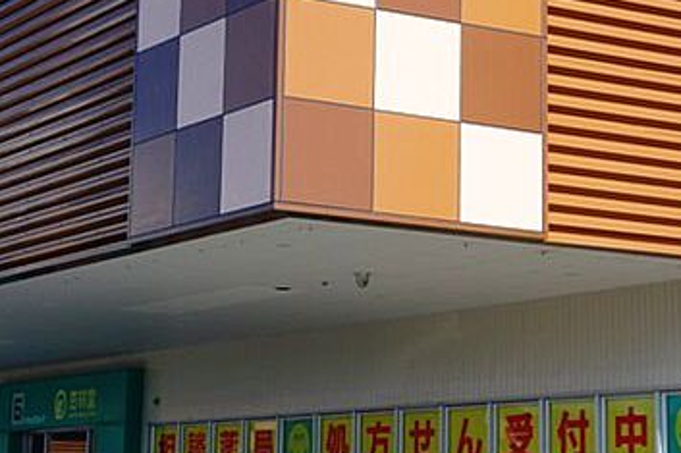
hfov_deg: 19.1
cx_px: 276
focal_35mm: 107
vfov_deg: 12.7
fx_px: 2023
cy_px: 91
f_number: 5.6
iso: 125
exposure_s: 1/500
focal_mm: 21.77
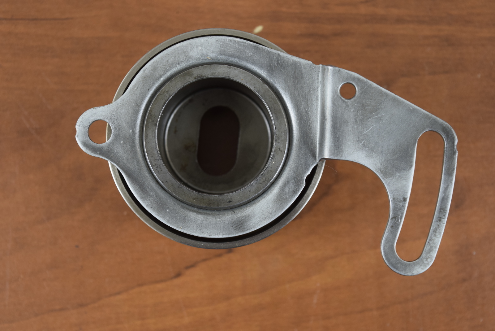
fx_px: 1135
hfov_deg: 24.6
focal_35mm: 82
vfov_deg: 16.6
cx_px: 248
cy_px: 166
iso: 450
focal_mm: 55
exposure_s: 1/125
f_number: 5.6
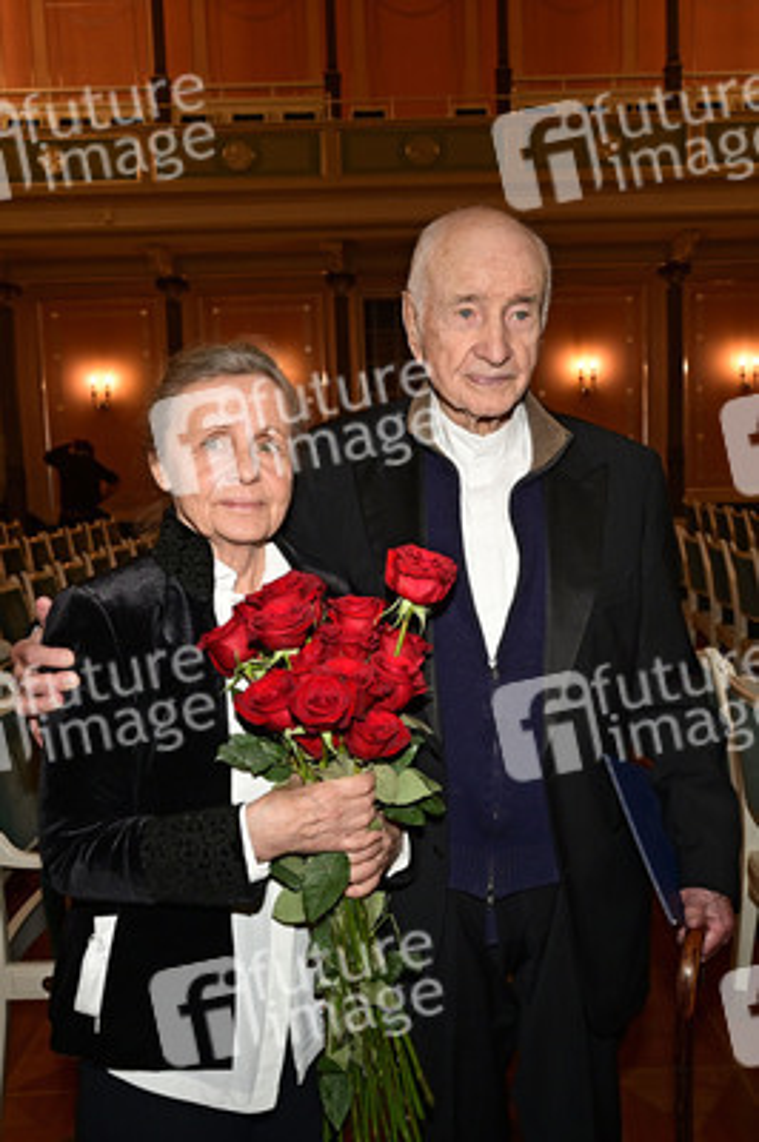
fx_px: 760
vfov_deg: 73.8
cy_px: 571
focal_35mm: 24
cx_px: 380
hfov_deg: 53.1
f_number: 5
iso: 1600
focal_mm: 24
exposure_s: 1/200
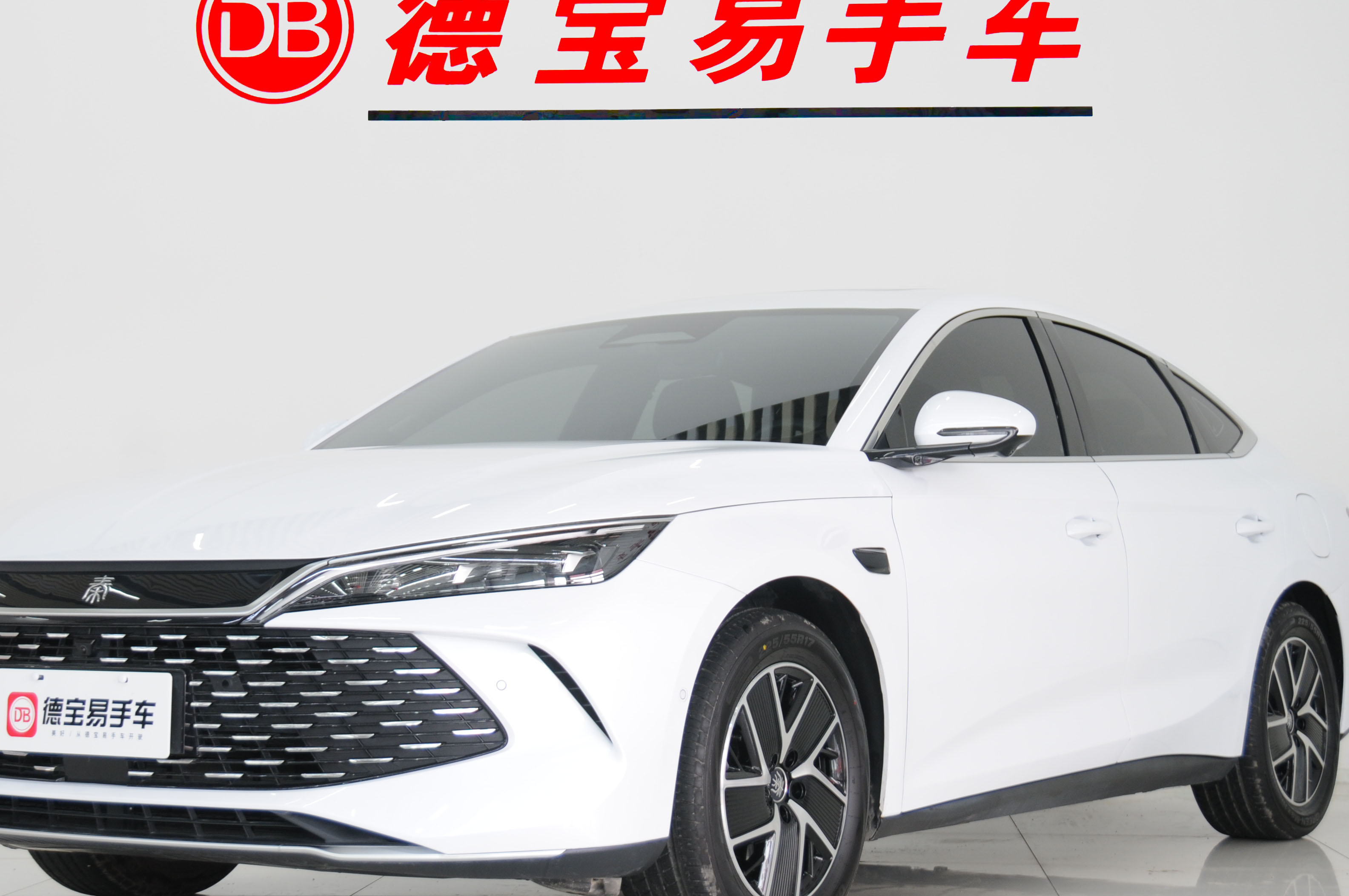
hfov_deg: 29.3
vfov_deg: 19.7
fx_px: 2582
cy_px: 483
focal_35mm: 69
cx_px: 647
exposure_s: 1/15
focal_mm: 34
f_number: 4.8
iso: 200
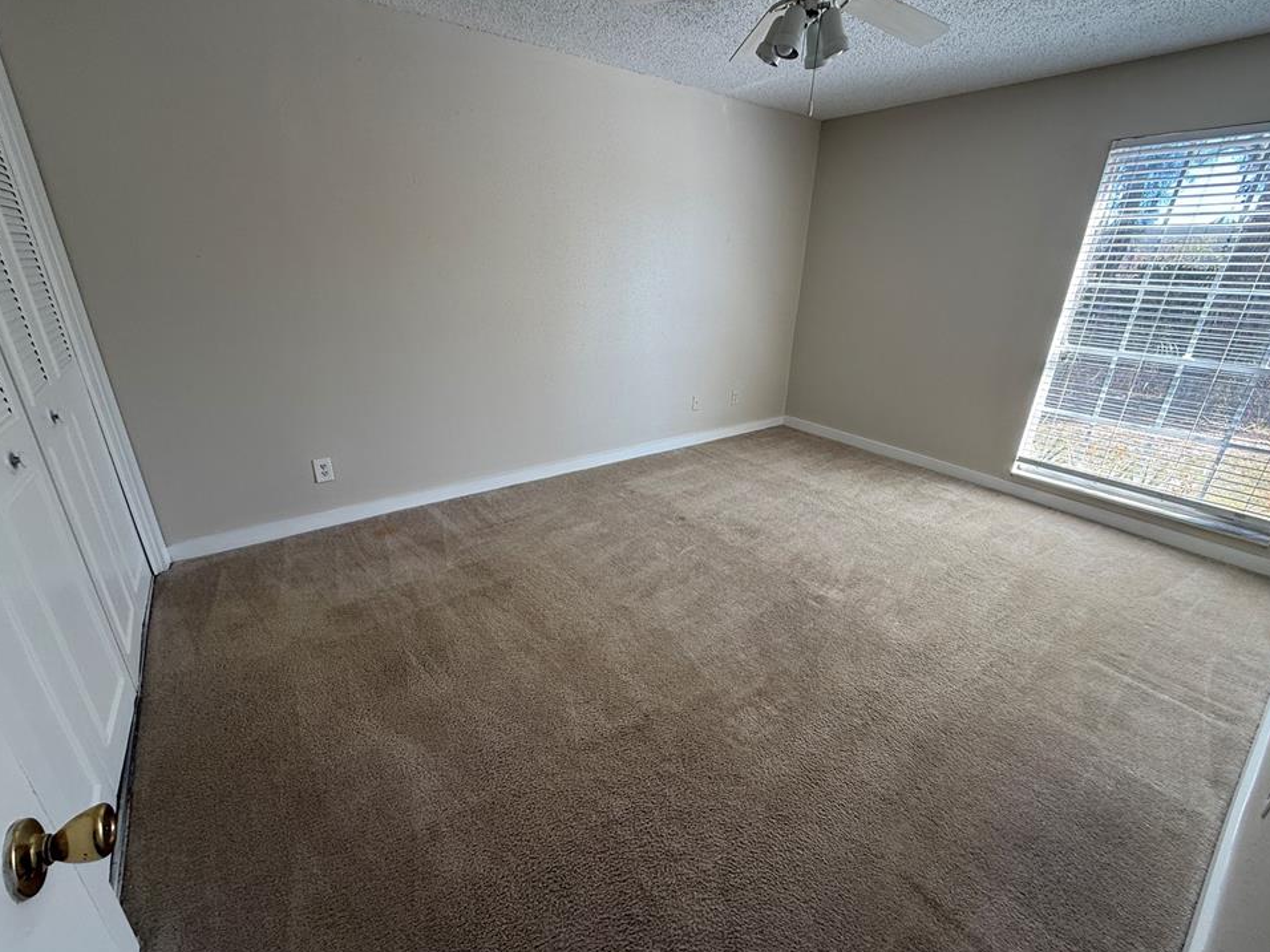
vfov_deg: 81.7
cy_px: 481
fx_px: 550
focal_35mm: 15
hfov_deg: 98.2
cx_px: 651
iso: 80
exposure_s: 1/99
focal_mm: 2.22
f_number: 2.2
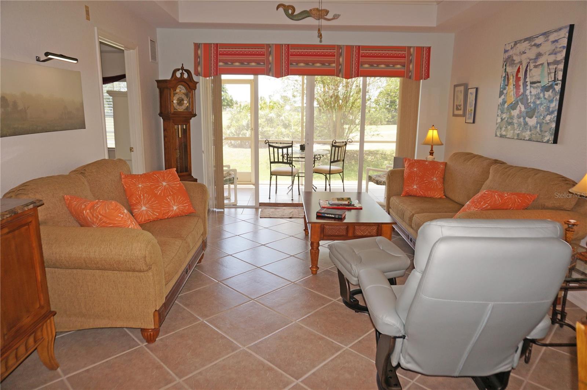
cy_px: 195
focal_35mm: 24
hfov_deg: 73.8
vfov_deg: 53.0
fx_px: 391
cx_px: 294
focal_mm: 16
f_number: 4
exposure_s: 1/160
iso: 160
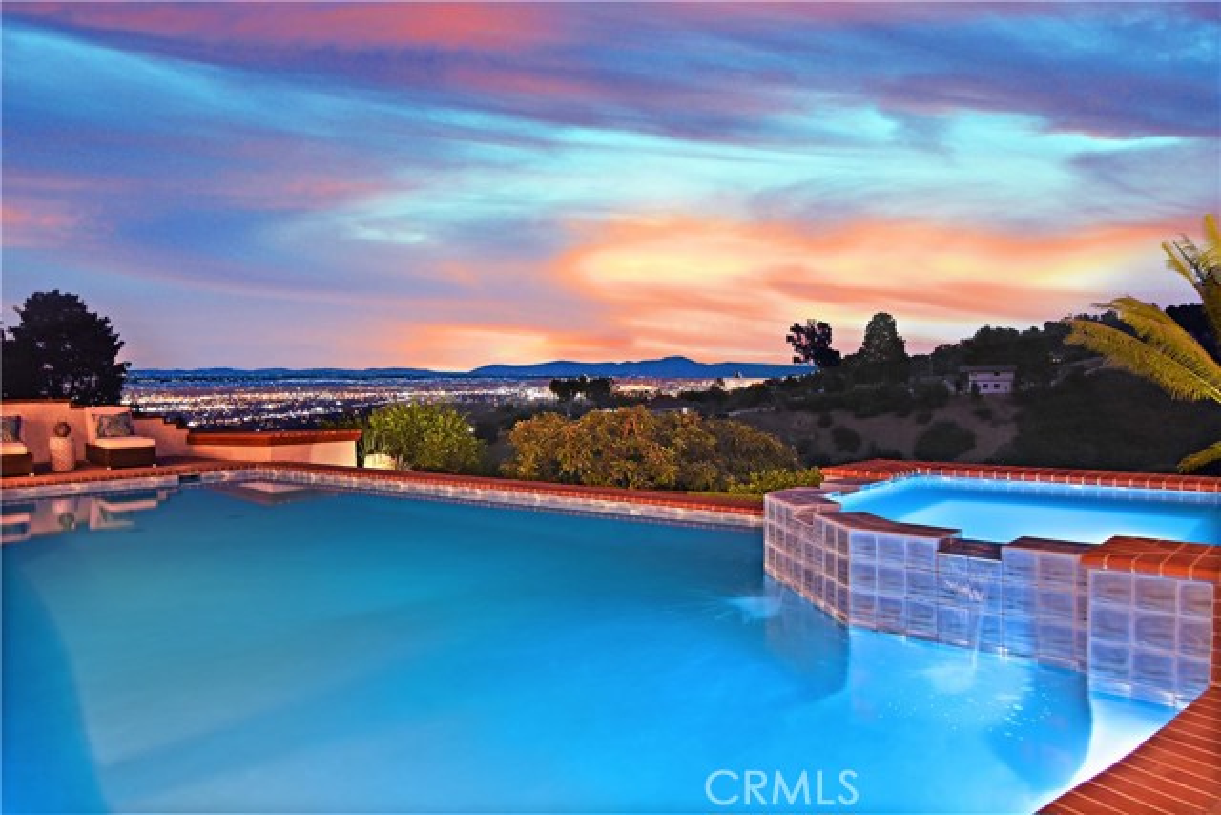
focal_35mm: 26
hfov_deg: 70.4
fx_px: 865
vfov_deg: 50.4
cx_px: 610
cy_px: 408
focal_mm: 17
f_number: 8
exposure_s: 1.6
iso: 1250
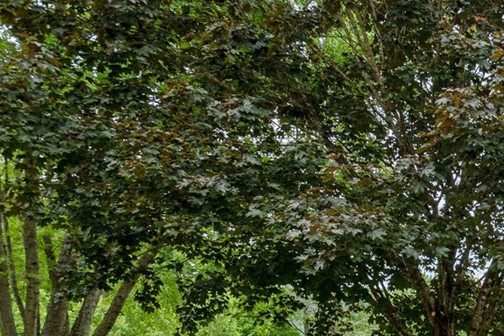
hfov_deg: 30.3
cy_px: 362
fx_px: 728
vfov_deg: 24.4
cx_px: 654
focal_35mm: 52
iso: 320
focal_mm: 17
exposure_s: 1/640
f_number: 7.1
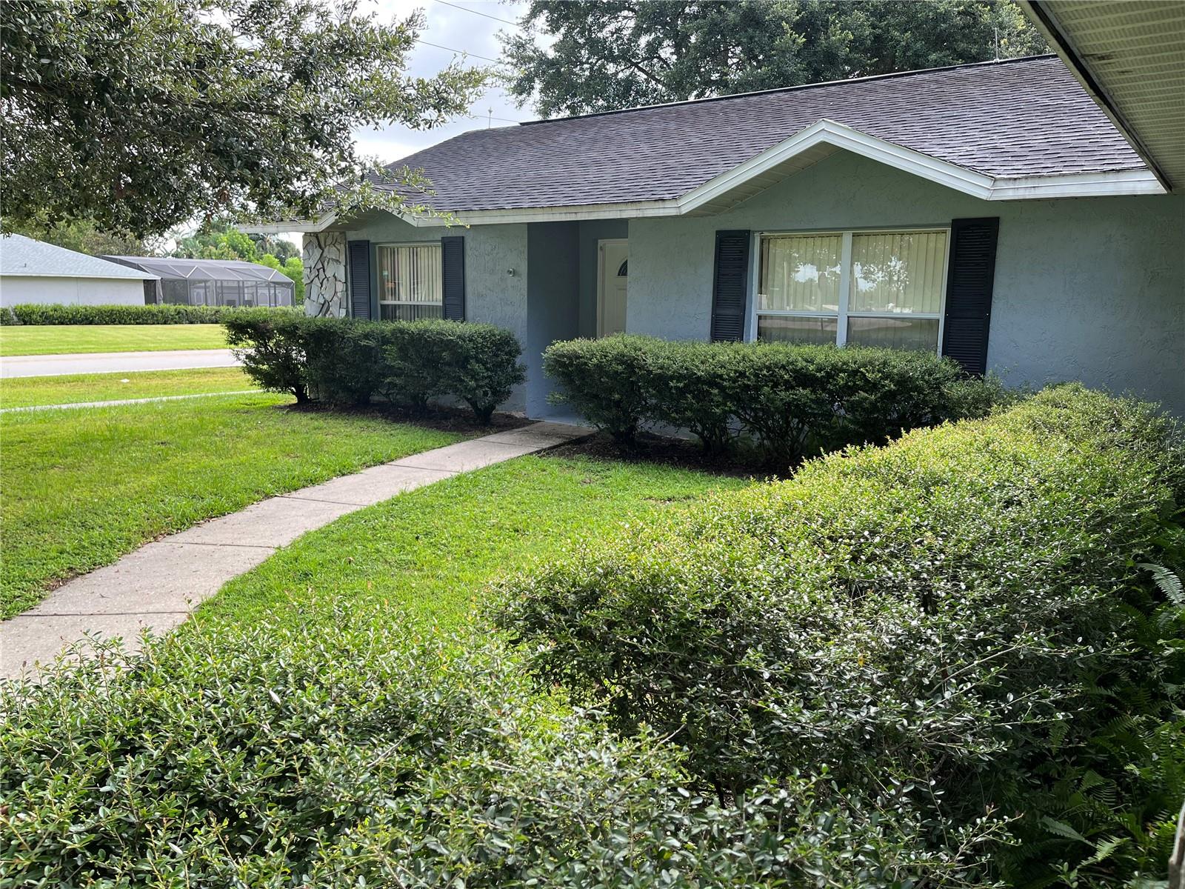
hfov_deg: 67.3
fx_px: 890
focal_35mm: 26
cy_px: 444
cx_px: 592
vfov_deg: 53.1
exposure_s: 1/280
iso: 50
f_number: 1.6
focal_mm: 5.1
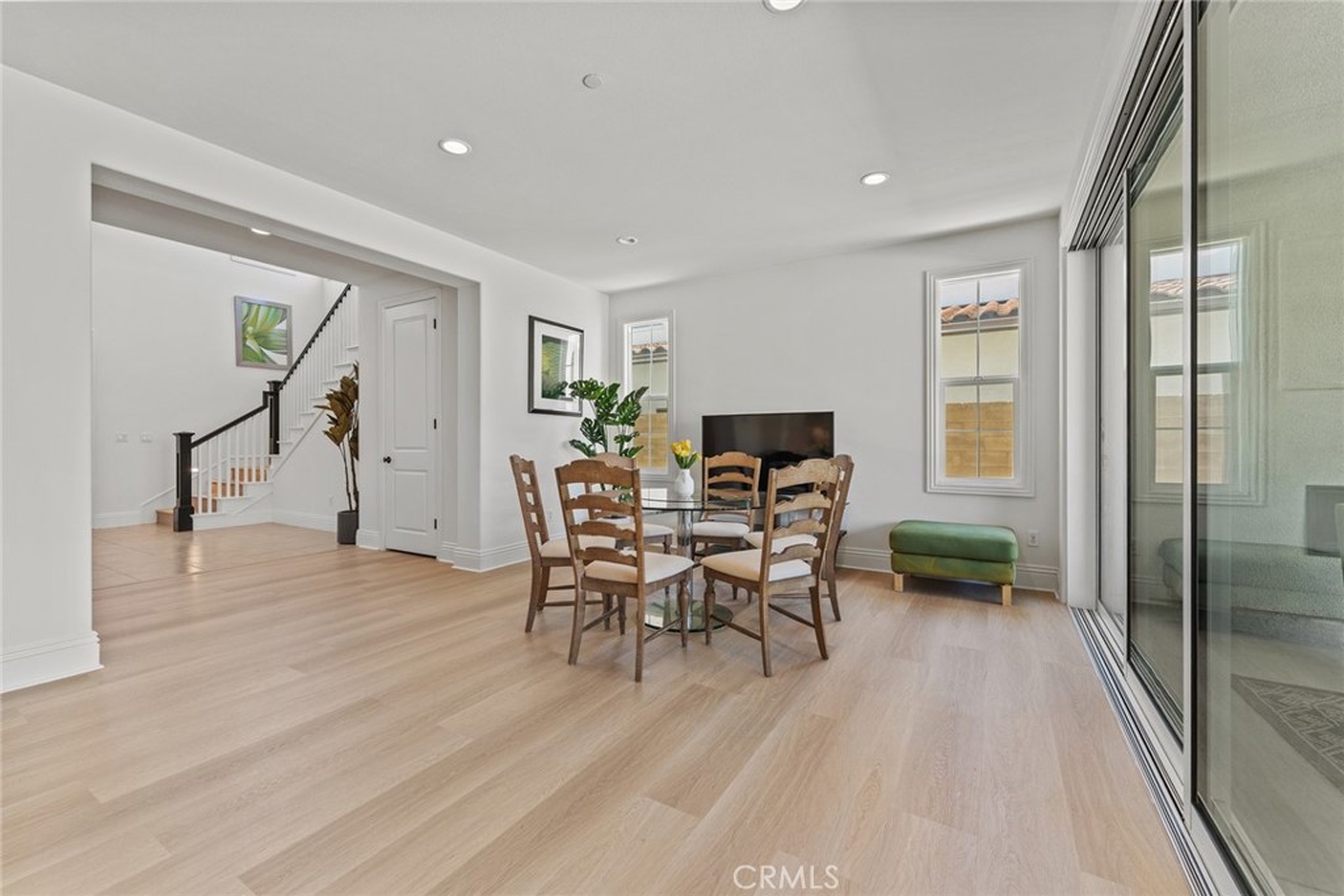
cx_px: 672
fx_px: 523
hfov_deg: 104.2
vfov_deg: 81.2
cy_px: 448
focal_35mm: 14
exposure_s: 1/15
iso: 400
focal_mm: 14
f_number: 6.3
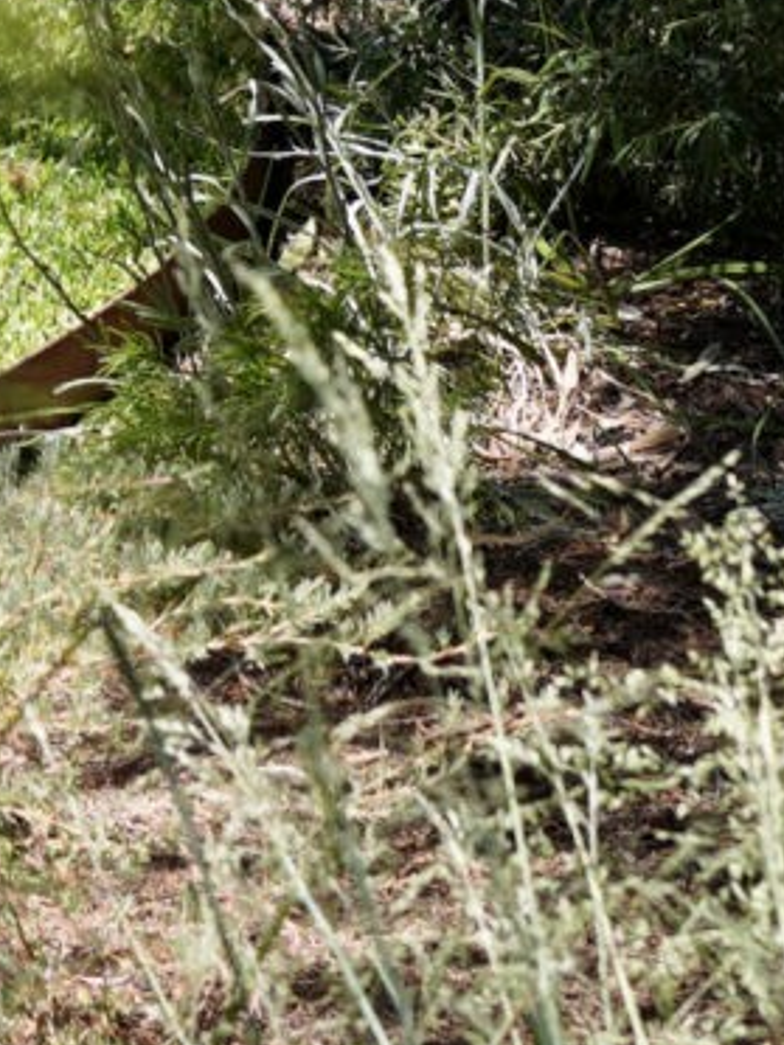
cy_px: -704
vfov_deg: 11.4
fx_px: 4922
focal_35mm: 163
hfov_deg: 8.8
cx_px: -517
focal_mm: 35
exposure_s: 1/100
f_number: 8
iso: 100
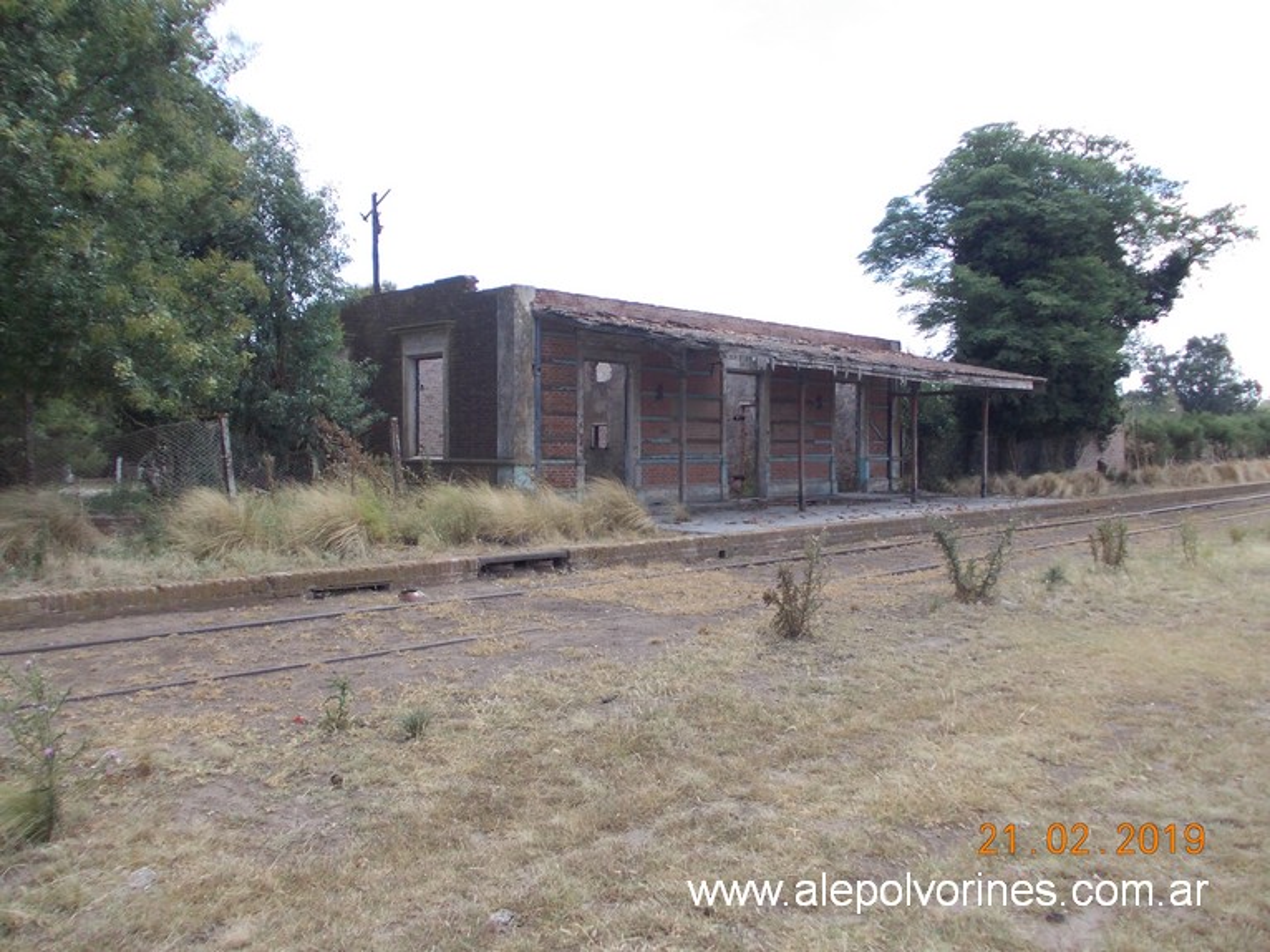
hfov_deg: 63.5
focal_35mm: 28
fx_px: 1027
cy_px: 476
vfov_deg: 49.7
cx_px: 635
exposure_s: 1/200
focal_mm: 4
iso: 80
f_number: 5.4
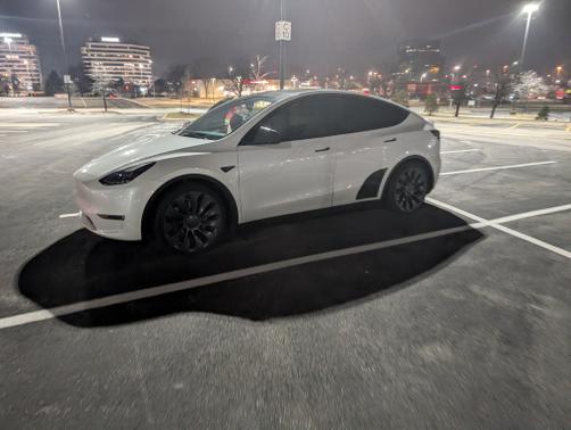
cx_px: 286
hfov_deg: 71.5
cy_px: 215
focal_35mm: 24
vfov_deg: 56.9
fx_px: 396
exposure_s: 1/28.5
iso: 1196
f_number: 1.68
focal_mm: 6.9
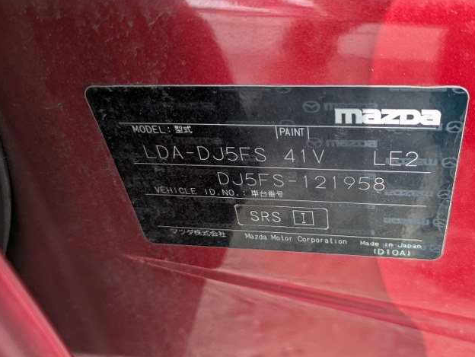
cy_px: 173
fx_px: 439
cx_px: 301
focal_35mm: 32
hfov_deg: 56.0
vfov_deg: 44.2
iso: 53
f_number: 1.89
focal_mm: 5.43
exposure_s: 1/393
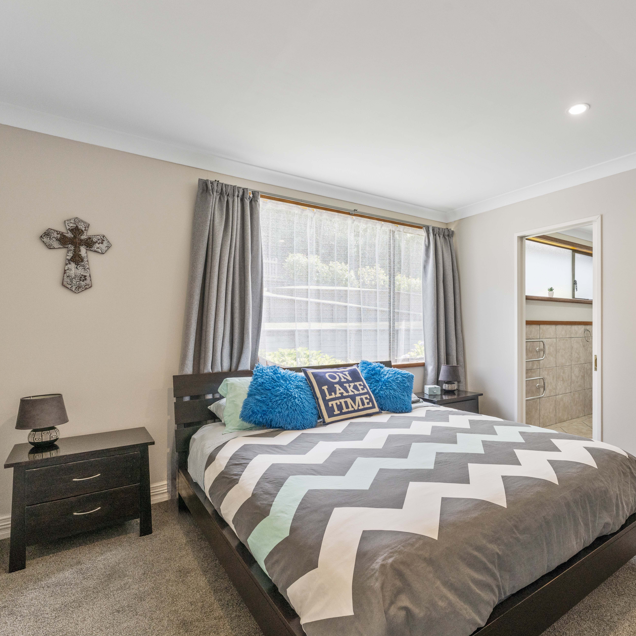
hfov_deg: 75.9
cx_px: 409
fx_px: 395
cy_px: 325
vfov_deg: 77.7
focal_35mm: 19
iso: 640
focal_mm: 14
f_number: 9
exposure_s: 1/50
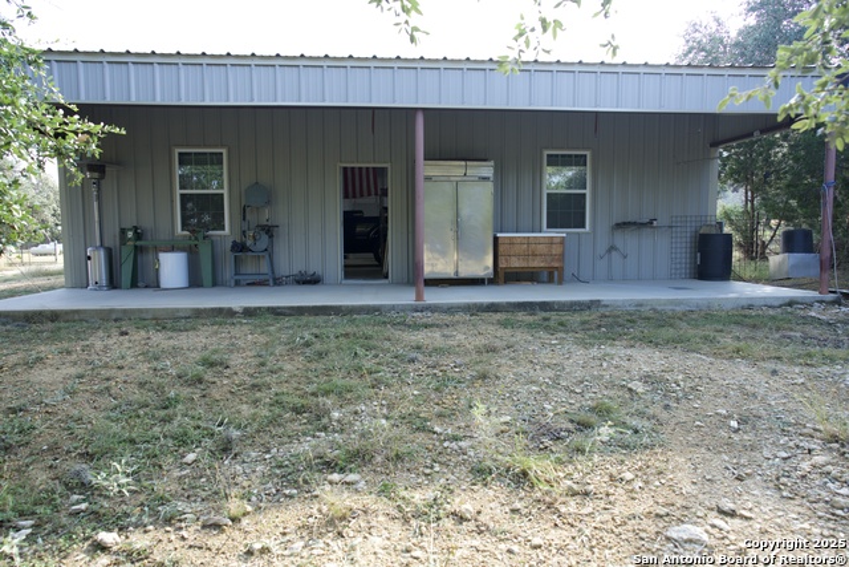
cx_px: 424
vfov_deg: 53.2
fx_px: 566
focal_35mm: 24
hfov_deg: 73.7
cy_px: 284
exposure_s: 1/160
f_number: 4
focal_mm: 24
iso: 200
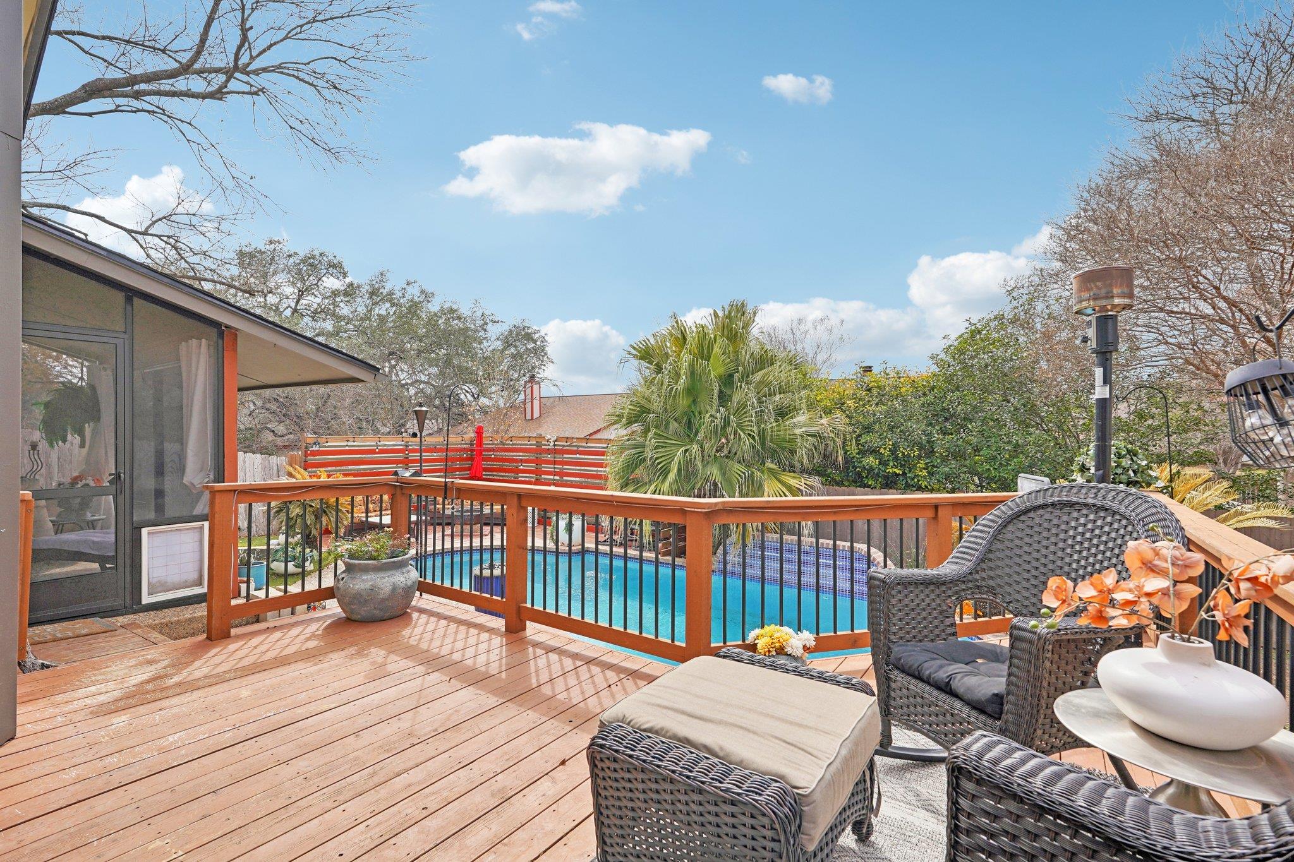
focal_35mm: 16
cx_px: 647
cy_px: 431
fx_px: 593
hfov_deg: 95.0
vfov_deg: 72.0
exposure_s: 1/250
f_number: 8
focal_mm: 16.5
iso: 100
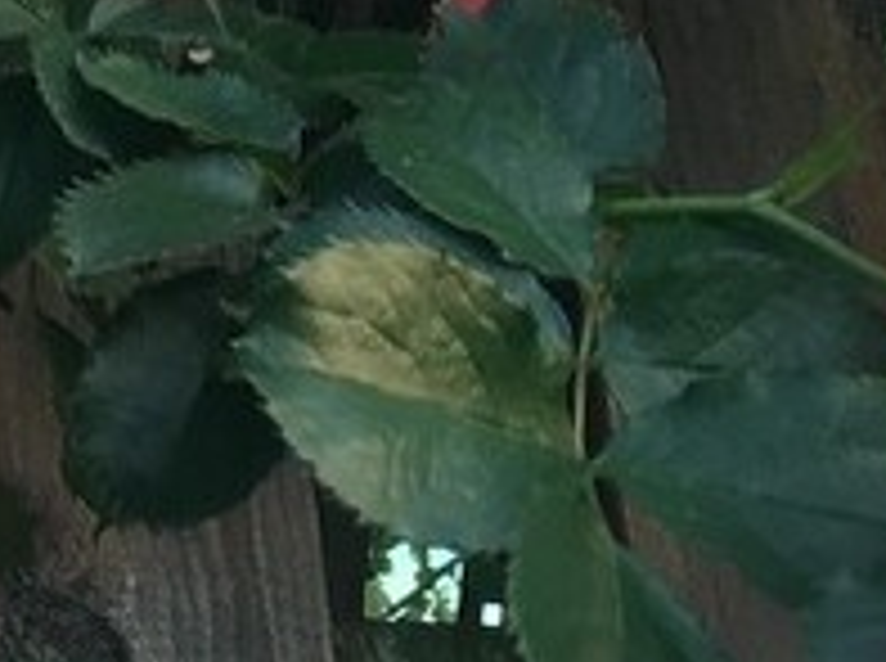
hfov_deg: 10.8
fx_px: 4522
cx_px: -378
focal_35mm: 177
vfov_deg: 7.8
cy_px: -937
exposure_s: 1/50
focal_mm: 4.15
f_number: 2.2
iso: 25
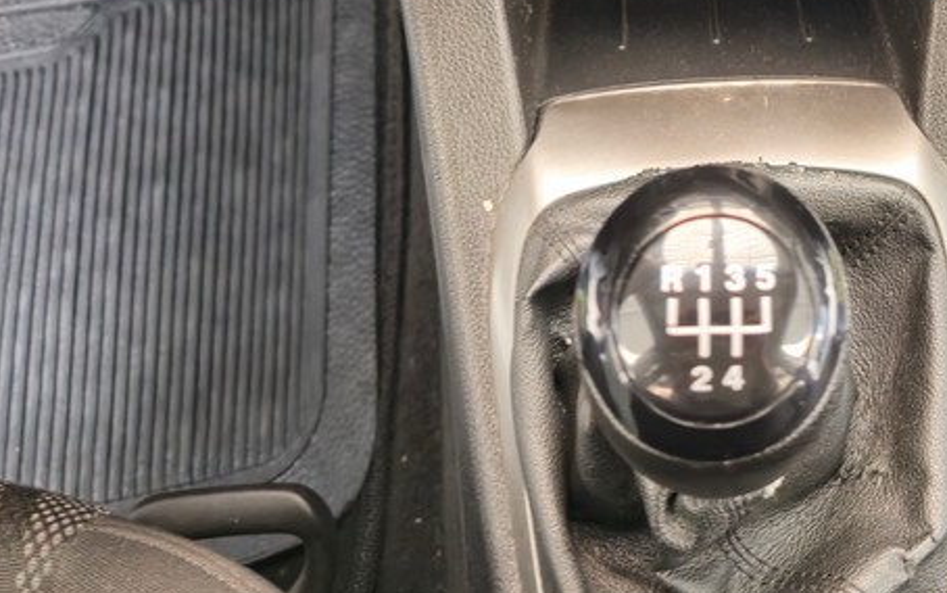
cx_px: 797
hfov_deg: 35.3
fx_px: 1420
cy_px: -98
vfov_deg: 22.0
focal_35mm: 55
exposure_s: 1/40
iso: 200
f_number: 1.7
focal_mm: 6.3
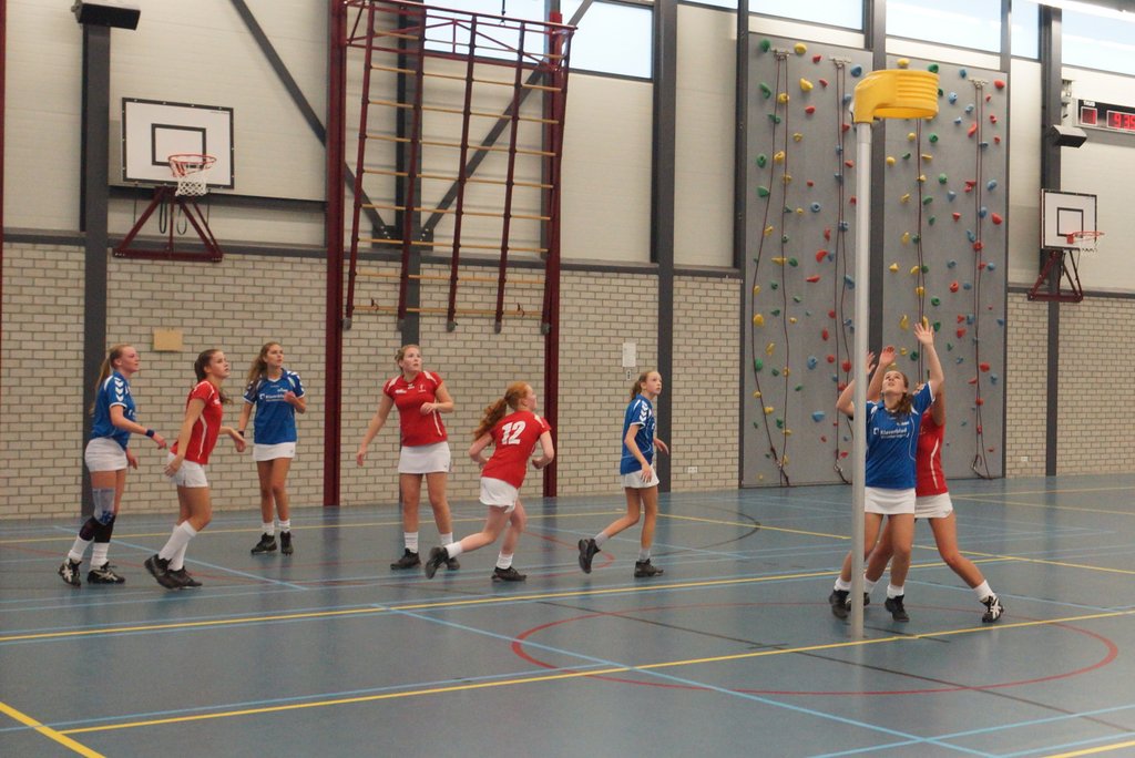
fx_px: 1136
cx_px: 568
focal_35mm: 36
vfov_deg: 36.9
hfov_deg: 53.1
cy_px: 379
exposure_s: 1/250
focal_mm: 24
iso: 1600
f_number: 3.5
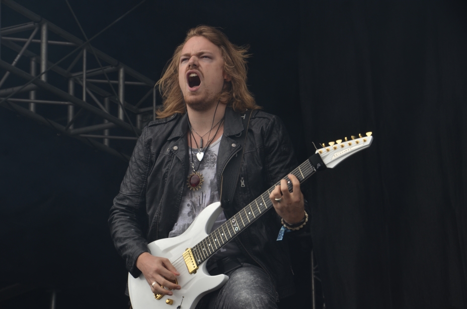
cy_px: 154
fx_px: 1360
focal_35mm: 105
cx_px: 234
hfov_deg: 19.5
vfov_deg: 13.0
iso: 160
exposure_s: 1/250
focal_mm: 70
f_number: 8
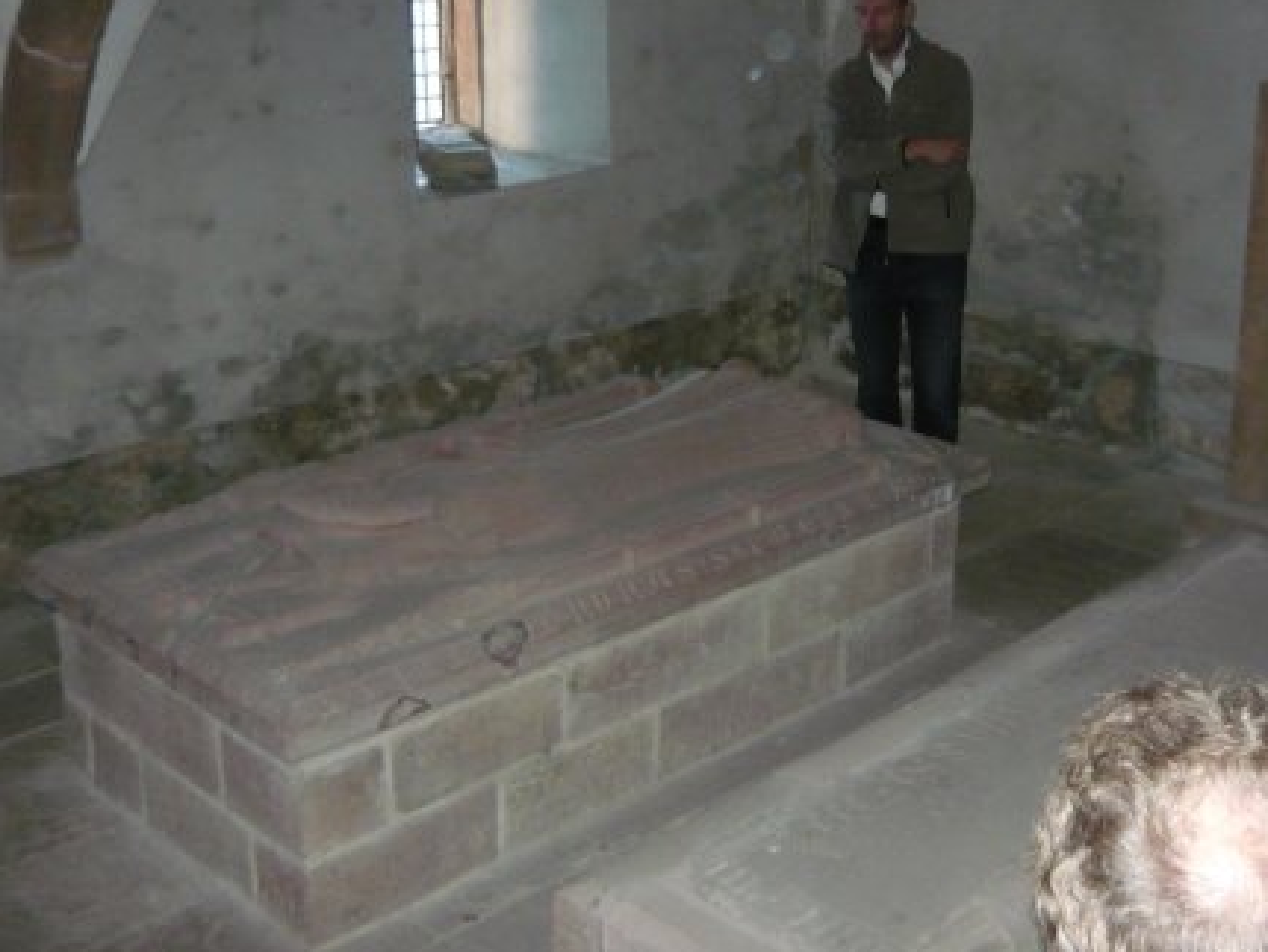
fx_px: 1686
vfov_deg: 31.3
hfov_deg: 41.1
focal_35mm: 46
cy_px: 315
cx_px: 740
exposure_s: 1/30
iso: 400
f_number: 2.8
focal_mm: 5.5
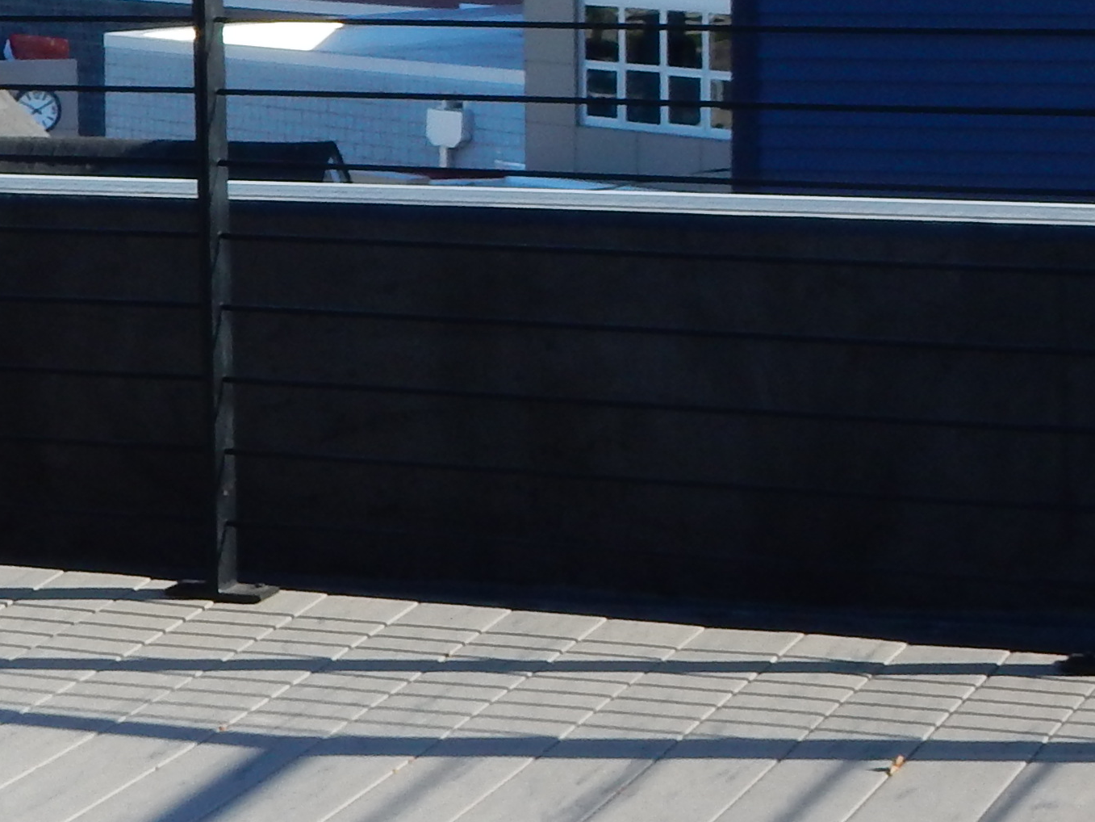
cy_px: 15
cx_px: -525
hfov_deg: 12.8
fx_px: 4619
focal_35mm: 146
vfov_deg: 10.1
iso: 125
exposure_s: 1/125
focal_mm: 7.6
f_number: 8
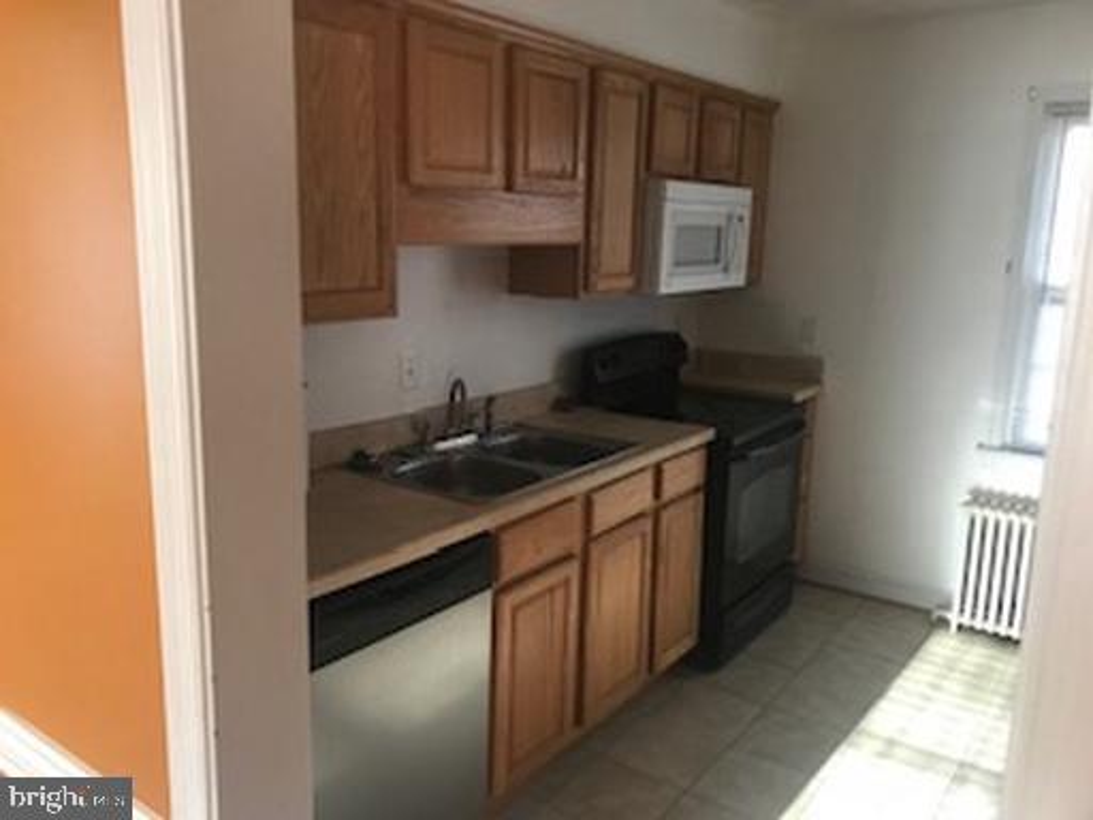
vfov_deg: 49.7
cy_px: 410
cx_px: 546
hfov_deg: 63.4
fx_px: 884
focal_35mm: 28
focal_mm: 3.99
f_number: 1.8
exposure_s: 1/20
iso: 40
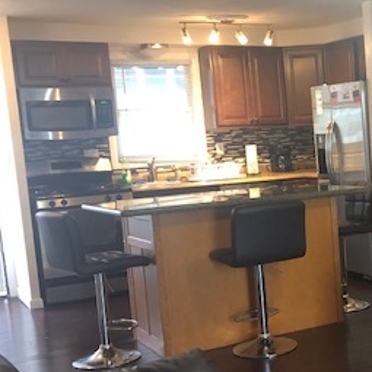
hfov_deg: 25.5
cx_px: 417
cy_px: 235
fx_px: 754
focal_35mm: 62
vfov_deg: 27.6
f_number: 1.8
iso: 64
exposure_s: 1/15
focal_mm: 3.99
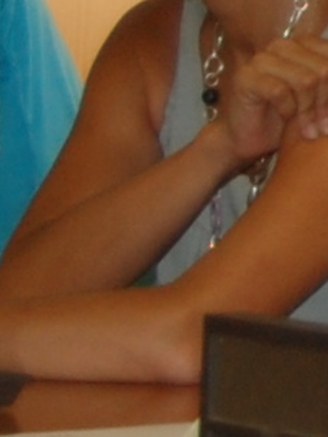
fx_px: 5564
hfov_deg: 3.2
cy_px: -251
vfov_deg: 4.5
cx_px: 1521
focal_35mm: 441
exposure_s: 1/100
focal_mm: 31
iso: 400
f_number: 4.5
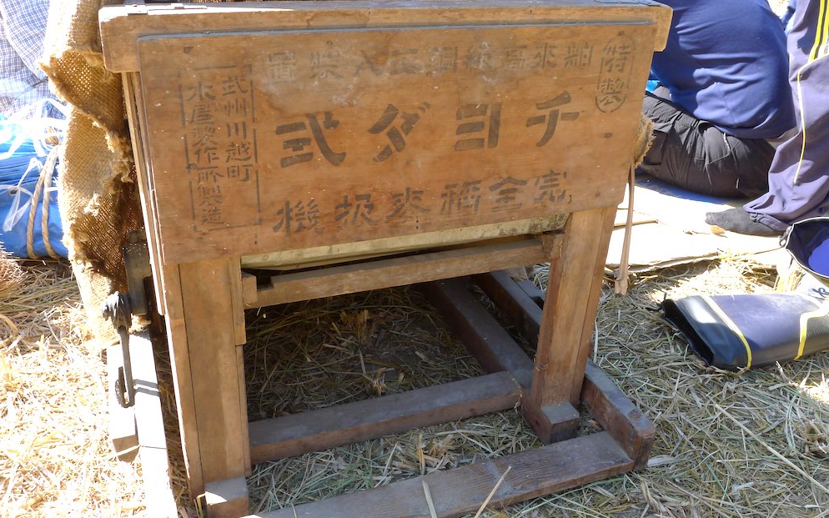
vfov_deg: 39.4
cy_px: 254
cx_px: 413
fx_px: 723
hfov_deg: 59.7
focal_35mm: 32
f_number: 6.3
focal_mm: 6.4
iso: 100
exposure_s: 1/60
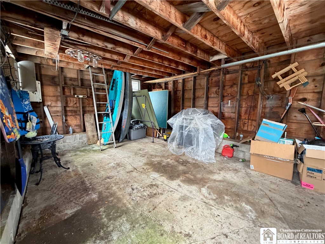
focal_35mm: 14
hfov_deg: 102.1
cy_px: 122
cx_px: 162
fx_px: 131
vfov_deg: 85.7
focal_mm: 2.22
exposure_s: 1/60
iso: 500
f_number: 2.2
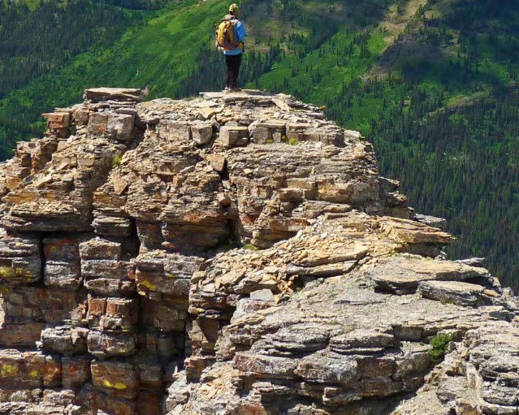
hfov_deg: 14.2
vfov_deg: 11.3
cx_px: 354
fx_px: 2073
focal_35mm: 135
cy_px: -2
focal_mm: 8.3
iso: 80
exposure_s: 1/160
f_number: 4
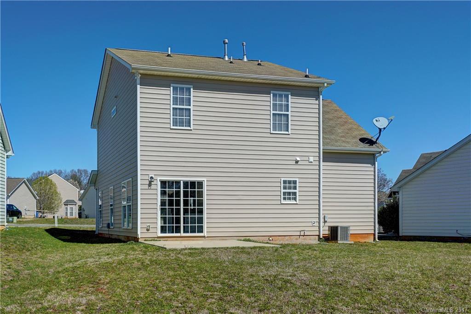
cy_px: 157
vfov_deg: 44.9
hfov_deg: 63.7
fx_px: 379
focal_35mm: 29
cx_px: 236
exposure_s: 1/1250
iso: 160
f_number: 6.3
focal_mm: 29
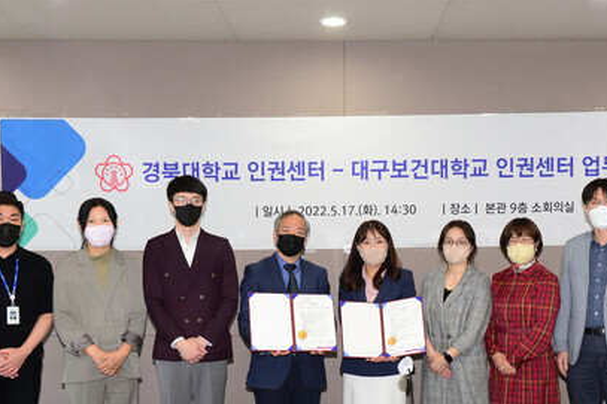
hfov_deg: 35.6
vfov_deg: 24.0
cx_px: 337
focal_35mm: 56
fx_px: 944
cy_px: 296
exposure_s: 1/125
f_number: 5.6
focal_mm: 38
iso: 1600
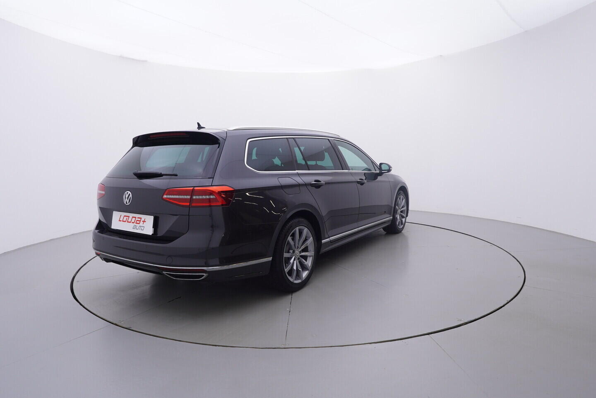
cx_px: 298
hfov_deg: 77.3
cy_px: 199
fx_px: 373
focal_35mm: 22
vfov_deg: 56.2
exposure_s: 1/80
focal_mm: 15
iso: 200
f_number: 5
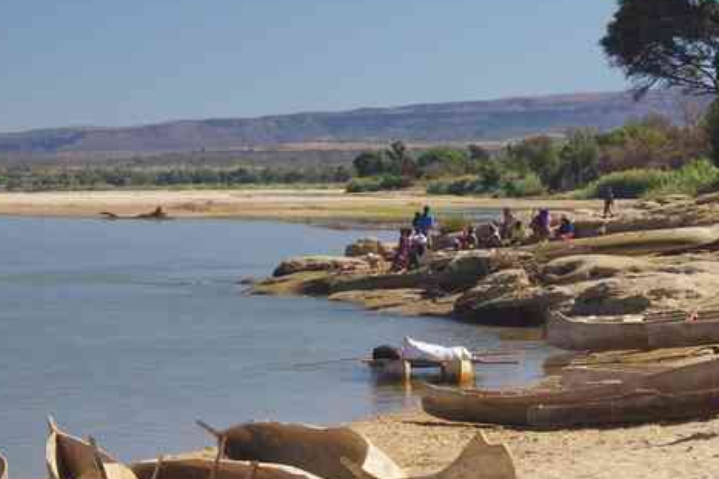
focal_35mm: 154
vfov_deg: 8.9
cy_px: 343
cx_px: 333
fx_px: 3074
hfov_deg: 13.3
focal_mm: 47.5
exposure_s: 1/100
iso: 200
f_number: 11
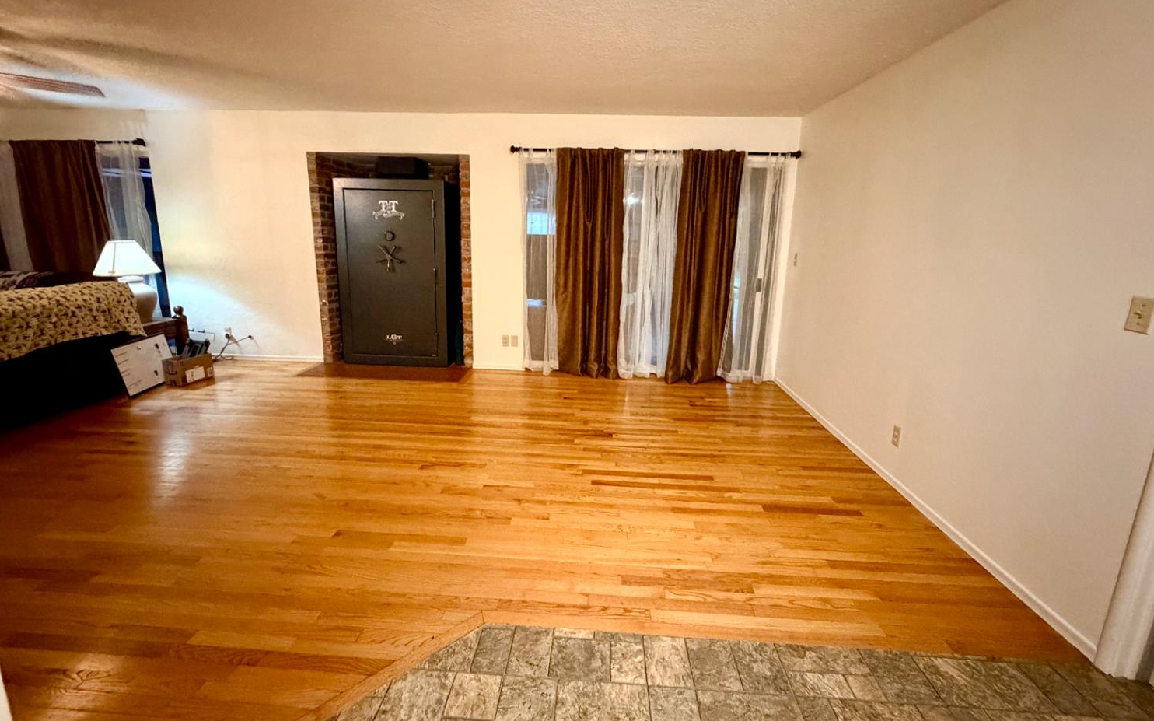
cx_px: 581
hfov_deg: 101.5
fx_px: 472
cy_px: 318
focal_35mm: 15
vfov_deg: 74.5
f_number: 2.2
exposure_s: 1/40
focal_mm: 2.22
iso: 1250
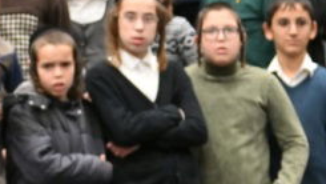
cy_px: 201
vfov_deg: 2.6
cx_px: -142
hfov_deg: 4.7
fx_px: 3969
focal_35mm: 459
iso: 640
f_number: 2.8
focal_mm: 70
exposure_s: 1/500
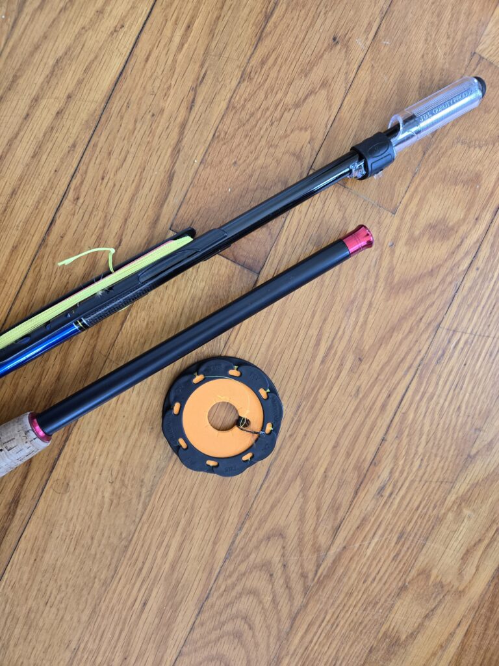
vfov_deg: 73.9
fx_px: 442
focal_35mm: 23
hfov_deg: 58.9
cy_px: 333
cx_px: 250
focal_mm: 5.4
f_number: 1.8
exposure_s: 1/180
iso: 160
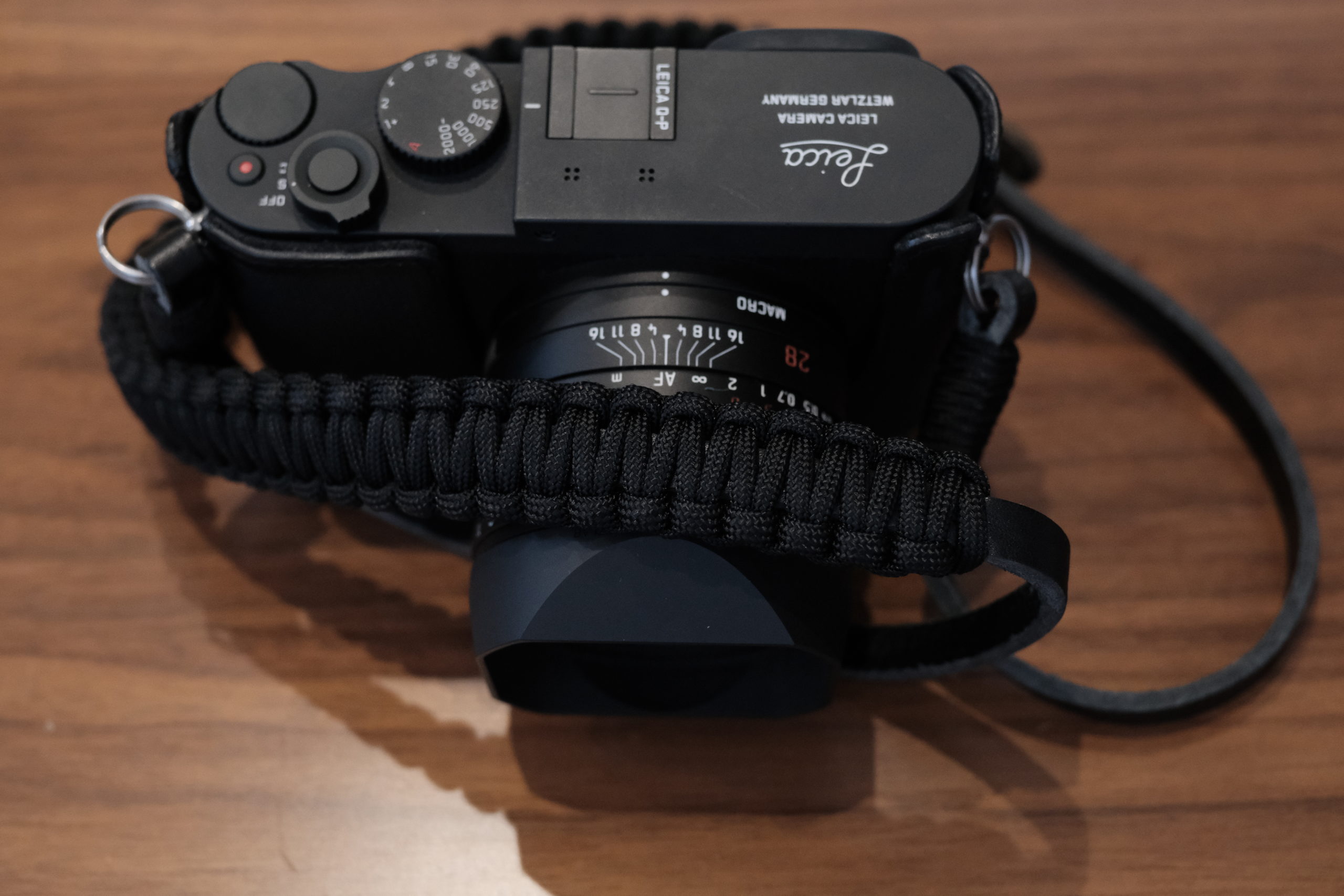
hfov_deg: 41.1
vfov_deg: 28.1
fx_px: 1792
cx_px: 672
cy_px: 448
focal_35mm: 48
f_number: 4
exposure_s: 1/125
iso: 3200
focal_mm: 32
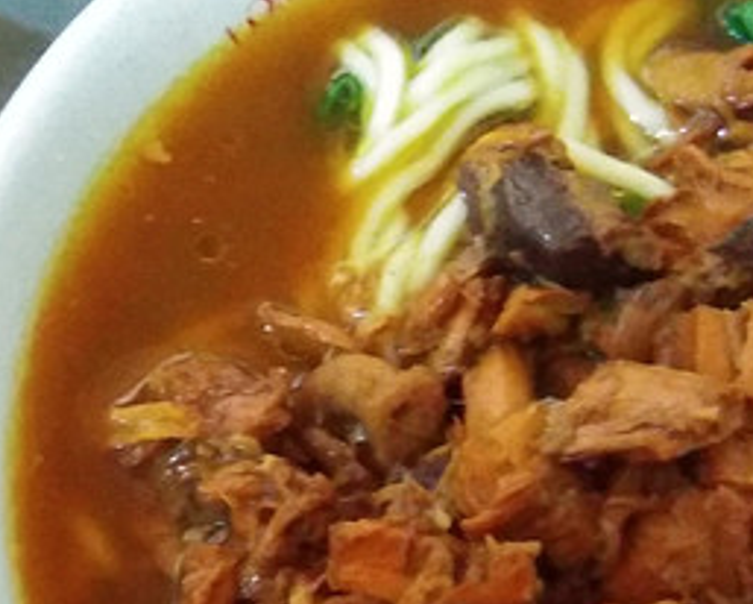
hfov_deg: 20.3
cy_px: 466
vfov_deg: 18.0
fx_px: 1896
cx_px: -268
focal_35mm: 85
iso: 2000
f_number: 2
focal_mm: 3.57
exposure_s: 1/12
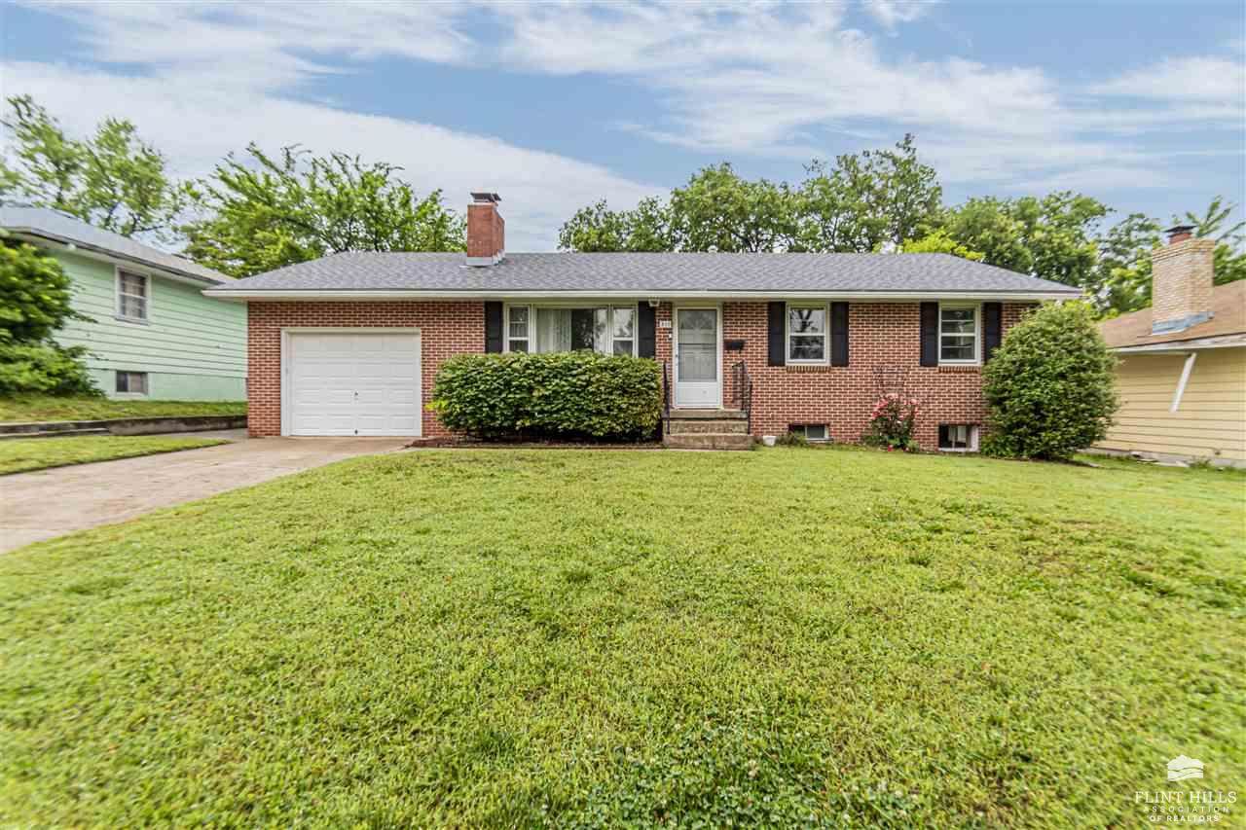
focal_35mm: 15
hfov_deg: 100.4
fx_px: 519
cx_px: 623
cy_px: 415
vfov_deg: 77.3
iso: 100
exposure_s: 1/100
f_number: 6.3
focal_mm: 10
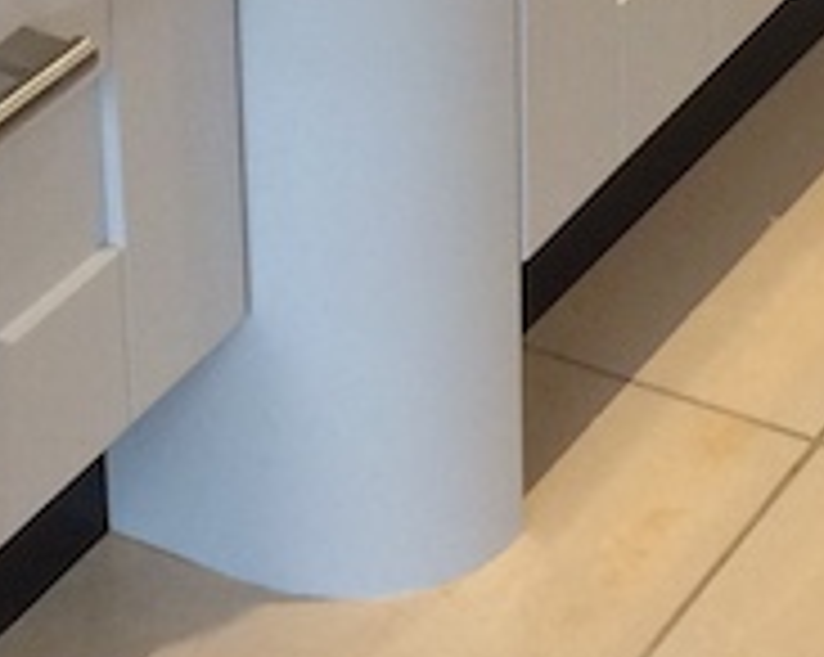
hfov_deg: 12.5
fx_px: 3776
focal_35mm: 155
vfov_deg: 9.6
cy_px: -360
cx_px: 455
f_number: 2.2
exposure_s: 1/33
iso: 125
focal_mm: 4.15
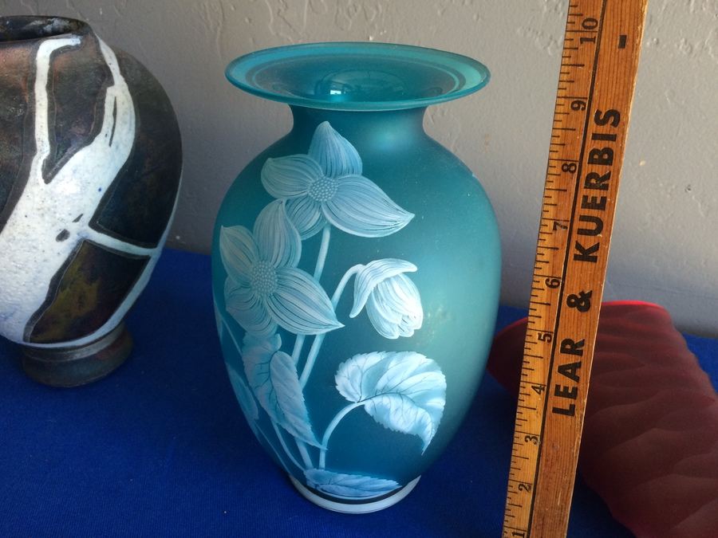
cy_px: 269
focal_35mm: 29
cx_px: 359
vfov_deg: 48.2
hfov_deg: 61.7
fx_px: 602
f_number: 2.2
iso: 50
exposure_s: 1/30
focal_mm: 4.15
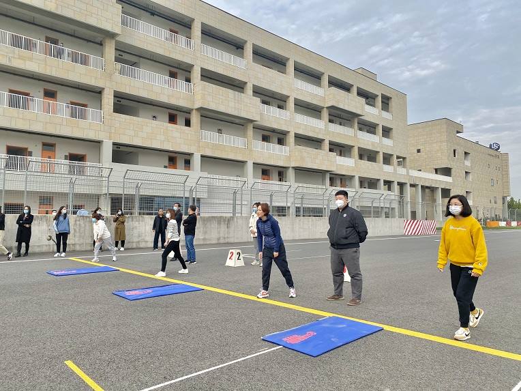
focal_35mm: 26
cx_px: 260
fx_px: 391
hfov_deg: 67.3
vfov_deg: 53.1
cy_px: 196
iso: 32
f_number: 1.8
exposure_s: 1/1157
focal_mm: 4.25
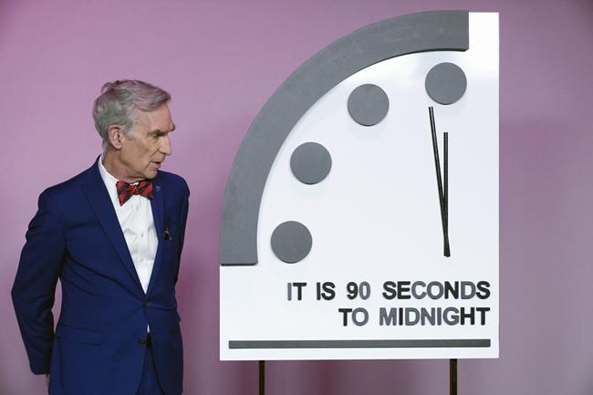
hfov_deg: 28.9
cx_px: 296
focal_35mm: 70
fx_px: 1153
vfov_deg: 19.4
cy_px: 198
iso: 1600
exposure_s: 1/160
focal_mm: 70
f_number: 3.5
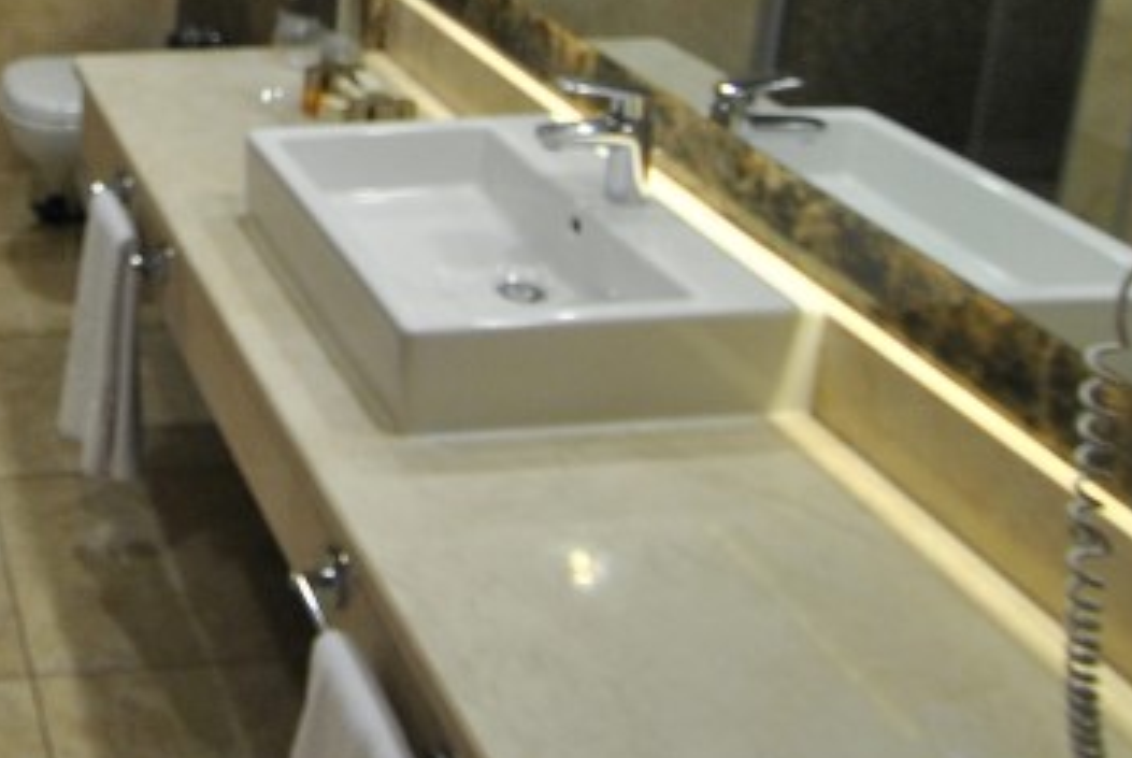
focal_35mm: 49
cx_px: -27
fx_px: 1543
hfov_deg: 35.9
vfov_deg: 25.6
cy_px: -74
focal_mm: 10
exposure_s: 1/30
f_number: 3.5
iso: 220
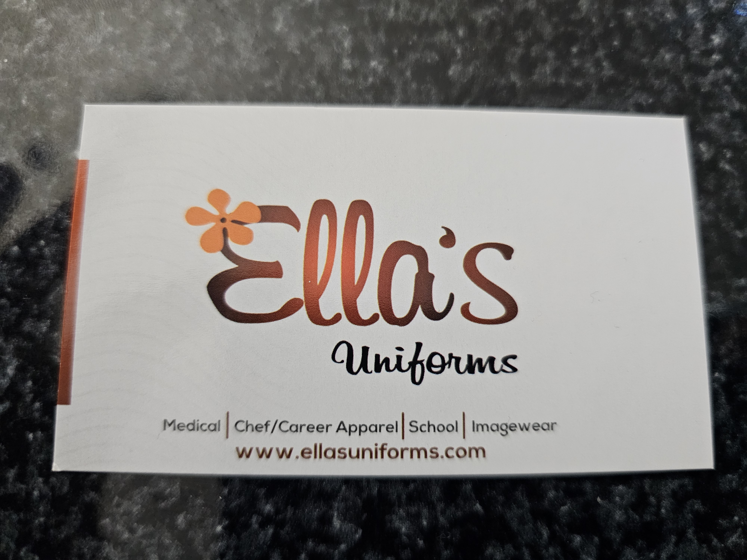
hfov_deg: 73.9
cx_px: 374
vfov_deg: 58.9
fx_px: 496
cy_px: 280
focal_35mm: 23
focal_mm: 6.3
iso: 1000
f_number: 1.7
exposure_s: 1/120
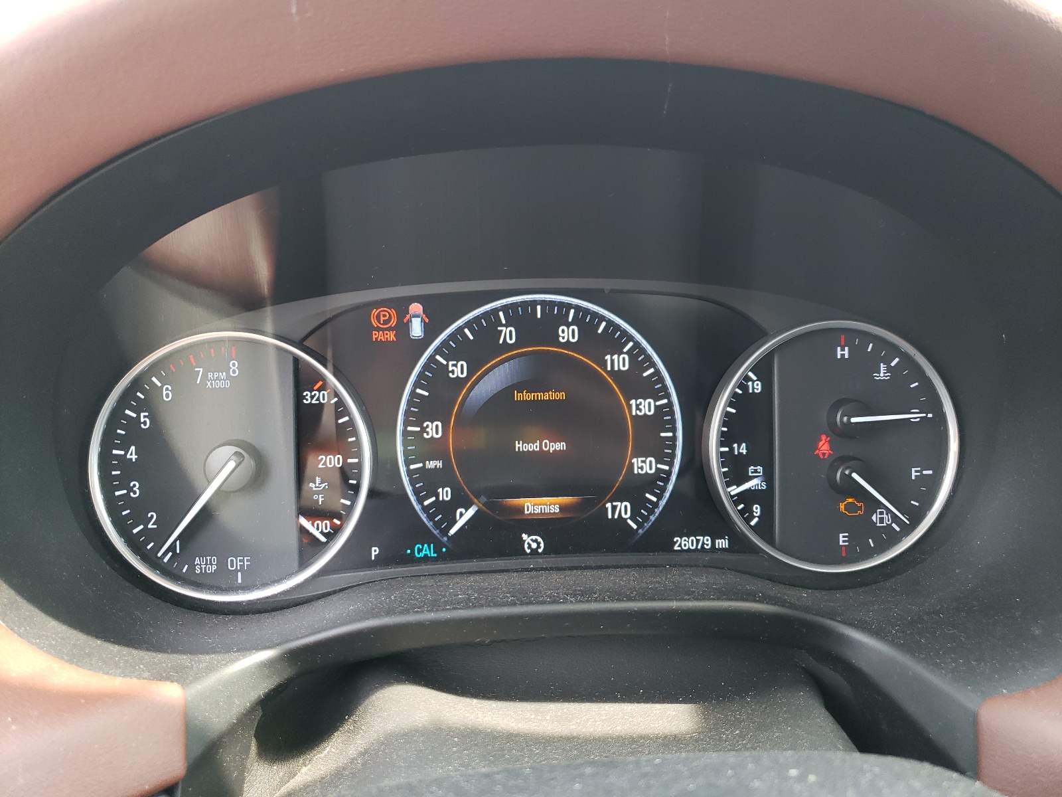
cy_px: 398
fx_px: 798
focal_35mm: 26
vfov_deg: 53.1
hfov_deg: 67.3
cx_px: 531
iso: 78
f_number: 1.5
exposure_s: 1/120
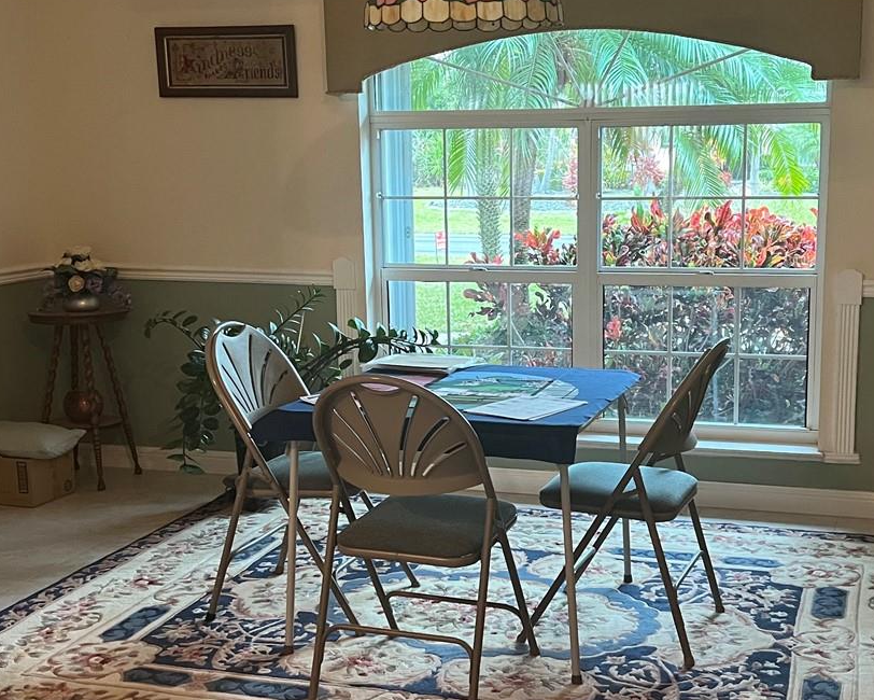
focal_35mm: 50
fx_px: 1294
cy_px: 373
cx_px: 510
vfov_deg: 30.3
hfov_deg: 37.2
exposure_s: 1/60
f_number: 1.5
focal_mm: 5.7
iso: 400
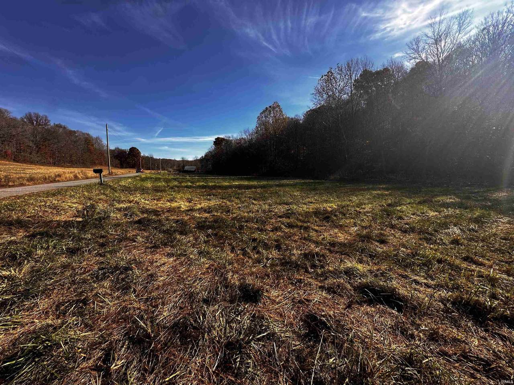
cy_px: 192
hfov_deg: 102.1
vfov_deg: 85.7
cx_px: 257
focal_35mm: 14
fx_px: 208
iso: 40
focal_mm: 2.22
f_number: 2.2
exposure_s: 1/972
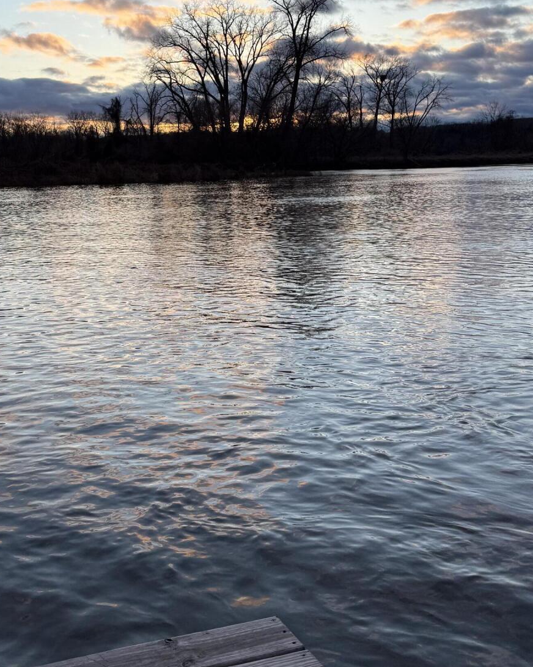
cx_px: 167
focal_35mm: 43
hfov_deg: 34.5
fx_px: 848
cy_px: 255
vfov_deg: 42.6
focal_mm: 6.76
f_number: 1.78
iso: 80
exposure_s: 1/1464
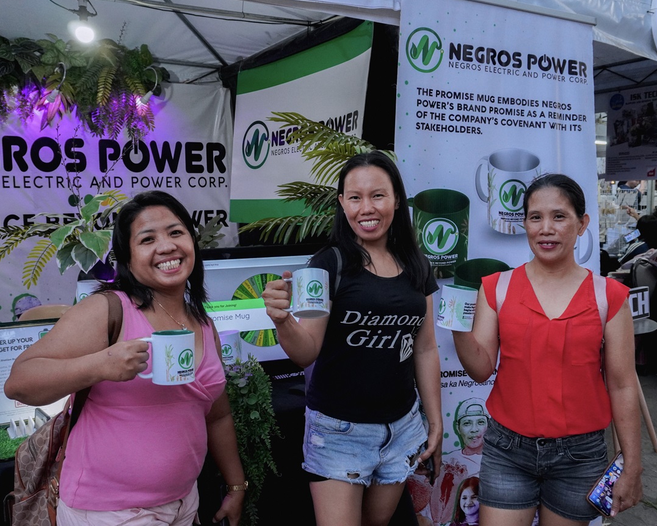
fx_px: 661
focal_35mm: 34
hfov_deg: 52.8
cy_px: 263
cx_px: 347
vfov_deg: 43.4
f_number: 5.6
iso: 1250
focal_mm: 20
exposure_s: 1/60
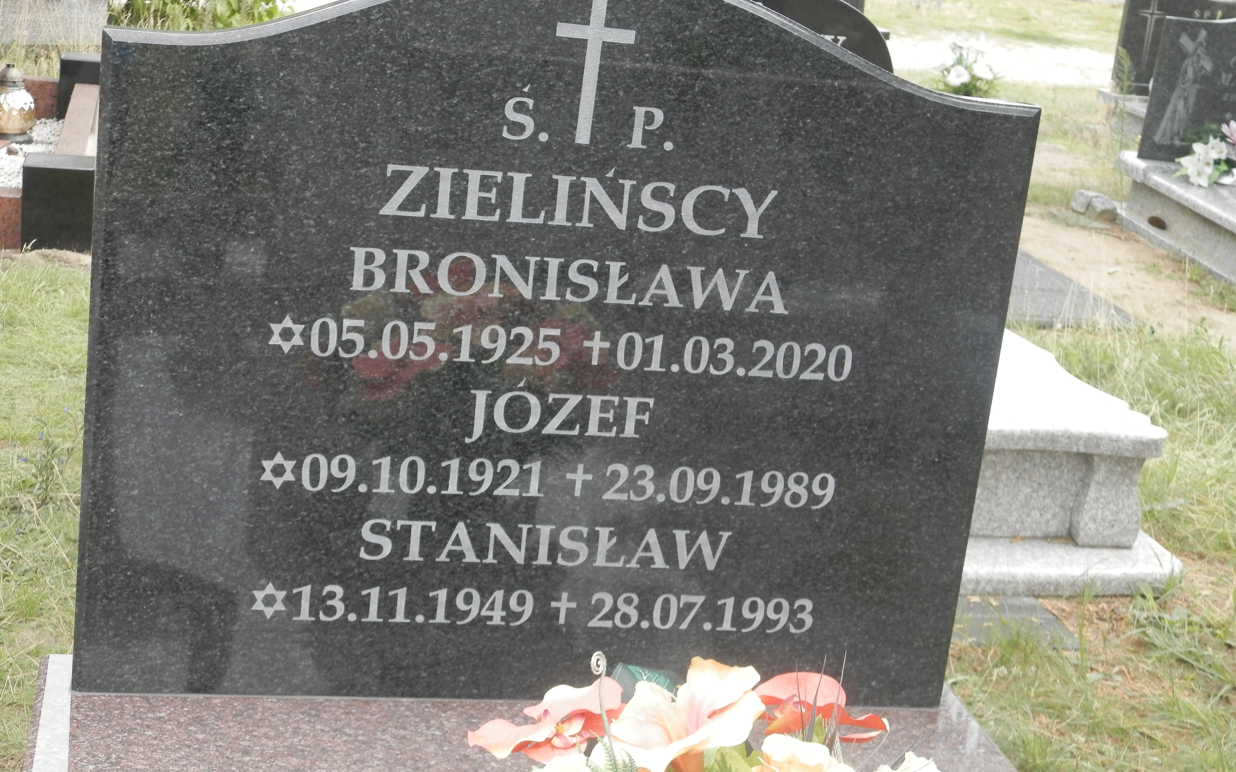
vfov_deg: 22.0
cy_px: 422
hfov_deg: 34.5
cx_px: 616
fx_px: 1987
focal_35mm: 59
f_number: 3.8
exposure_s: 1/125
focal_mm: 9.9
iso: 100
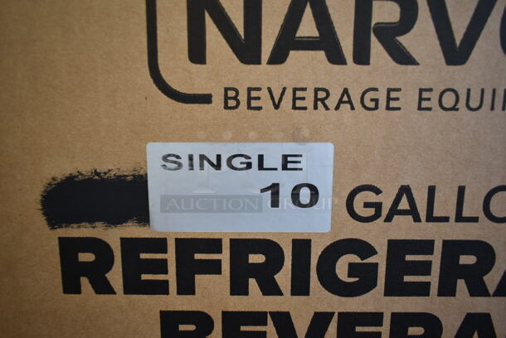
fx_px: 380
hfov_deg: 67.3
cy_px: 169
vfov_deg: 48.0
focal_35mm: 27
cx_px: 253
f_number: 3.5
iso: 180
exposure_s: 1/30
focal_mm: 18
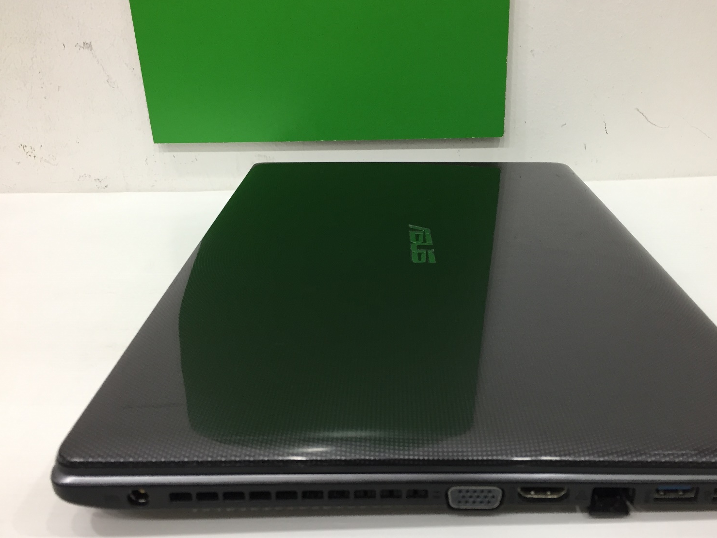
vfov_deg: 44.1
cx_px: 394
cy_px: 284
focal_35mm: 32
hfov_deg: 56.7
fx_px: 663
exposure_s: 1/33
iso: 125
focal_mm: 4.15
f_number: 2.2
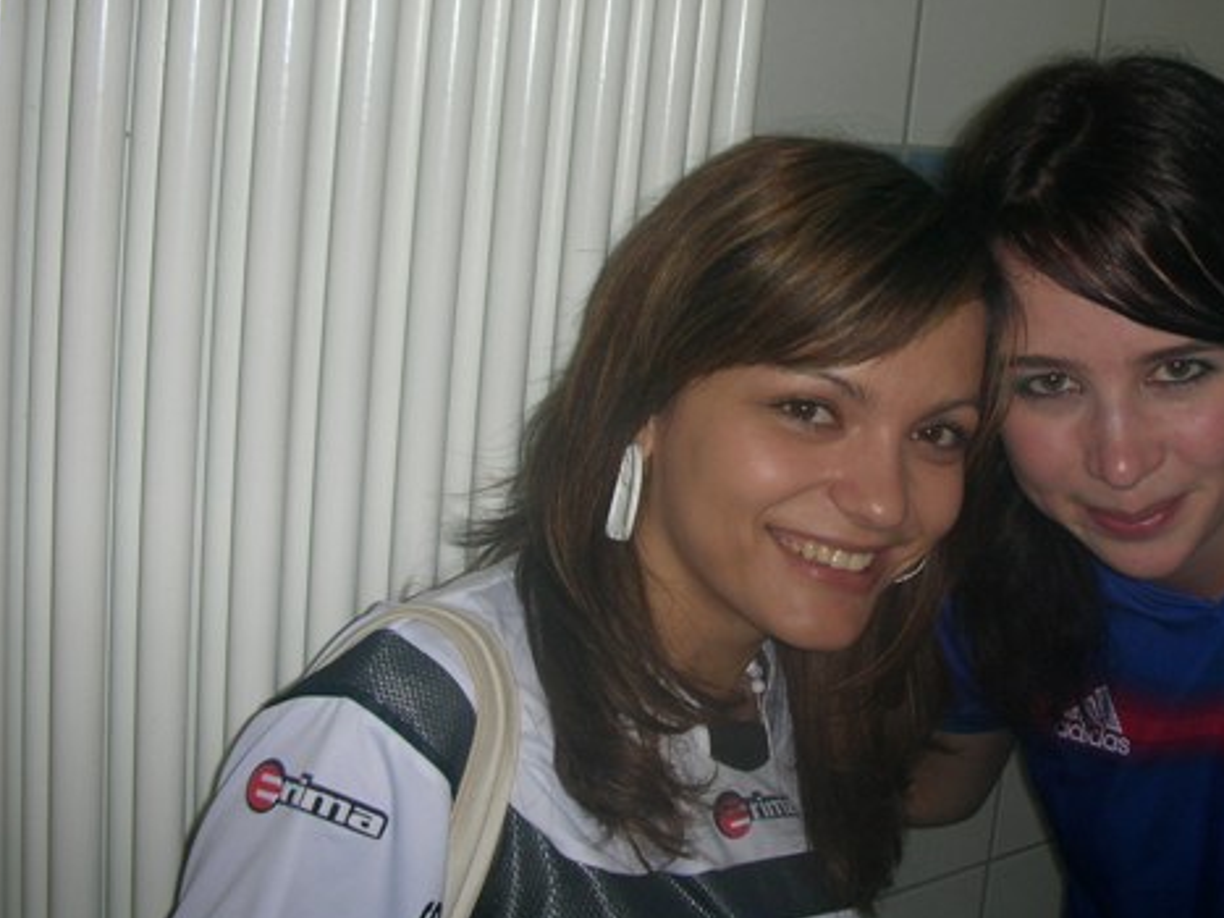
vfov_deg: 30.1
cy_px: 315
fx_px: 1697
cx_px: 818
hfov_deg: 39.2
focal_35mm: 48
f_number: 3
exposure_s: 1/60.1
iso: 50
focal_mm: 5.8
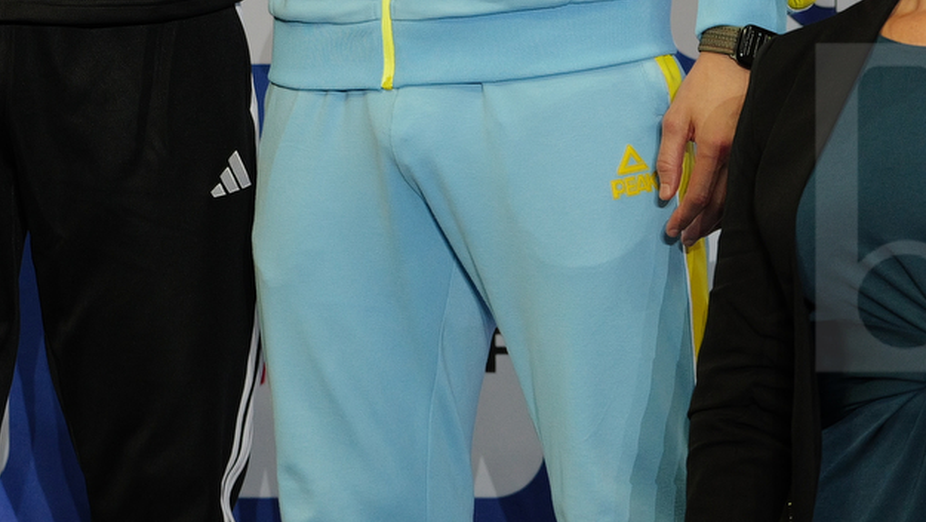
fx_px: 12428
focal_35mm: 506
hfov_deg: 4.3
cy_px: -432
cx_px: -242
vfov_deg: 2.4
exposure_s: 1/250
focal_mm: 121
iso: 800
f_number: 2.8
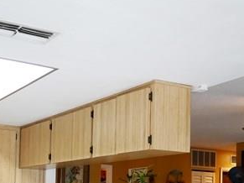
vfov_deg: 21.0
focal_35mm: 66
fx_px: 465
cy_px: 206
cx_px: 90
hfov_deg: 29.3
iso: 800
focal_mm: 12
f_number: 3.5
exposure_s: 1/60
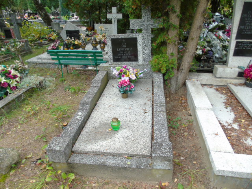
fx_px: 182
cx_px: 126
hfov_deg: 69.4
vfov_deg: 54.9
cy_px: 94
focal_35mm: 25
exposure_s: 1/80
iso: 80
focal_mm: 4.4
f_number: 3.4
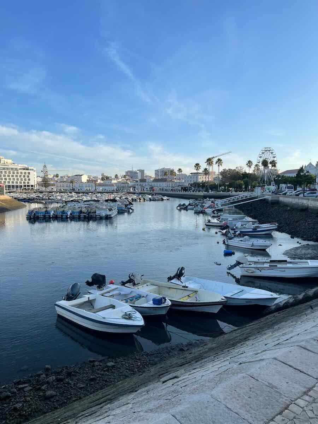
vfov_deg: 69.4
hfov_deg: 54.9
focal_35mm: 25
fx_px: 306
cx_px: 159
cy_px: 212
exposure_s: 1/1946
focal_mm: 5.1
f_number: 1.6
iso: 32
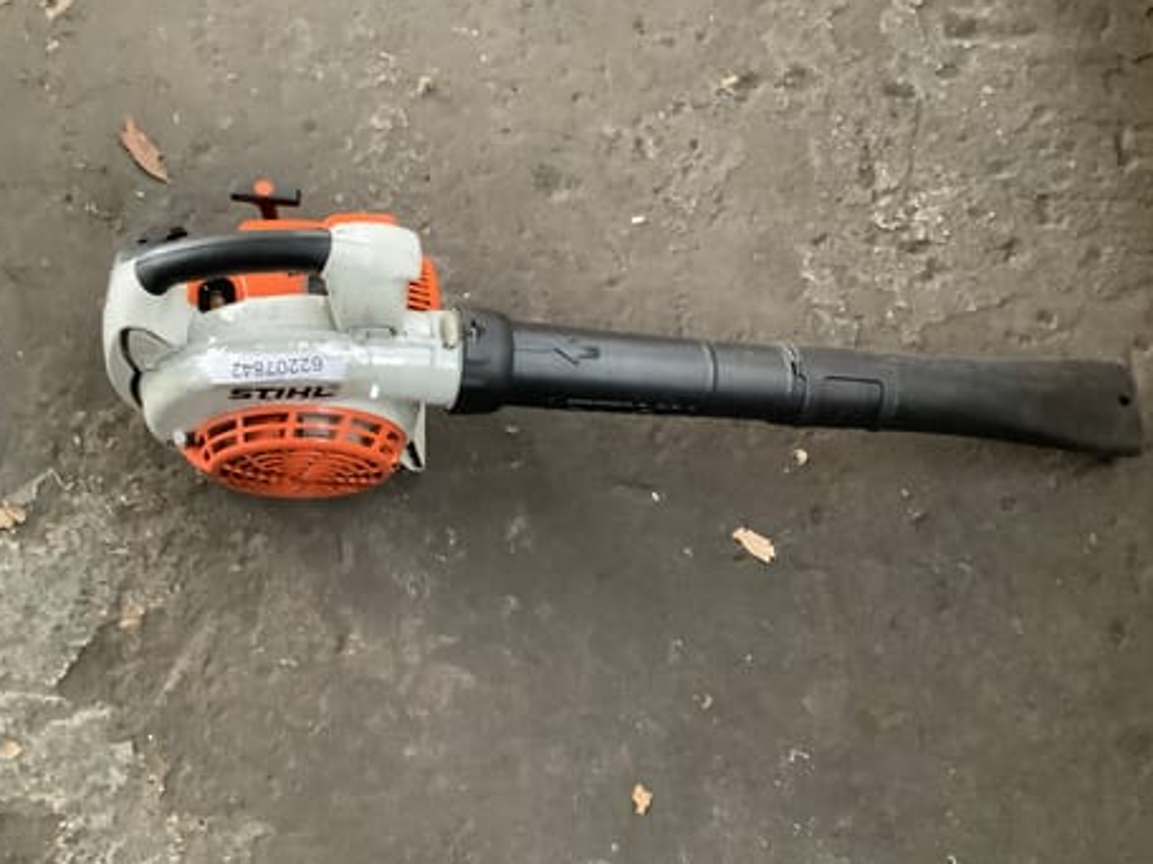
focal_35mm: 34
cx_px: 556
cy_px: 421
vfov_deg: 41.8
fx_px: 1132
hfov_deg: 53.9
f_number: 2.4
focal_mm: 3.3
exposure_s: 1/25
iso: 500
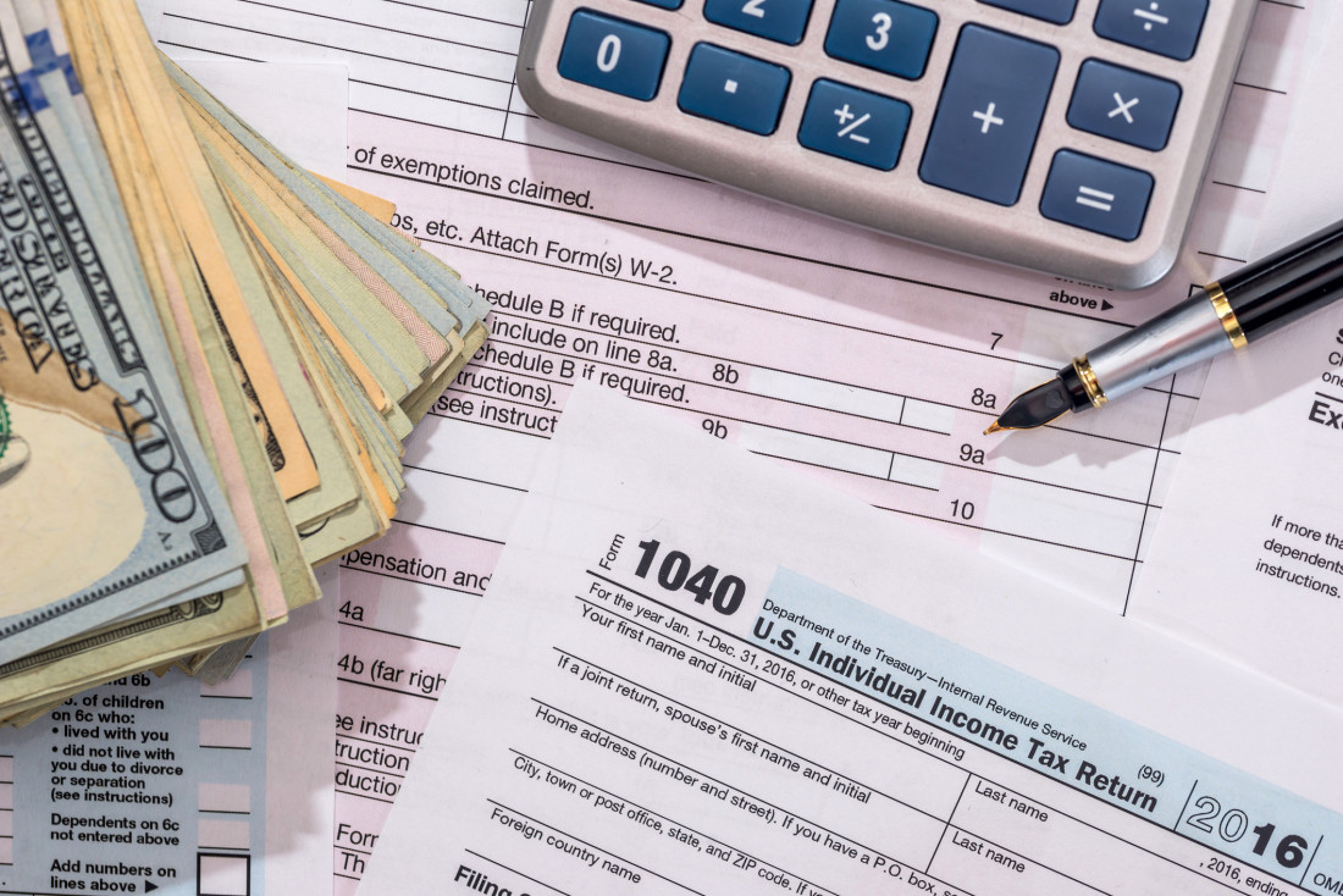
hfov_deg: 19.5
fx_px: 3918
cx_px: 672
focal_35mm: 105
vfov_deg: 13.0
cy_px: 448
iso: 320
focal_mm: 105
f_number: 10
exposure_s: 1/160
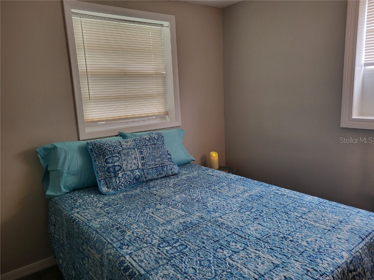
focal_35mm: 26
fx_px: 281
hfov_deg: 67.3
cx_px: 187
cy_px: 140
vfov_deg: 53.1
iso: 160
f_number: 1.8
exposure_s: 1/60
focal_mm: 5.4
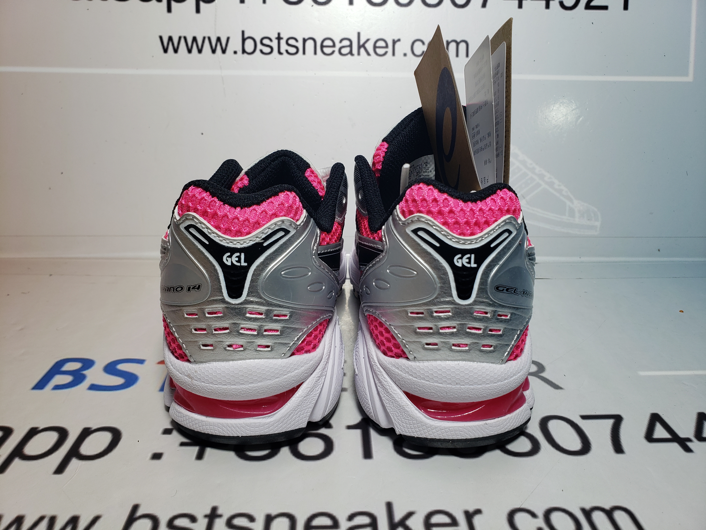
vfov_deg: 53.1
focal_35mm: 26
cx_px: 353
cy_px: 265
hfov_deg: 67.3
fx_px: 530
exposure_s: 1/235
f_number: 2.4
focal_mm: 4.3
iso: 50
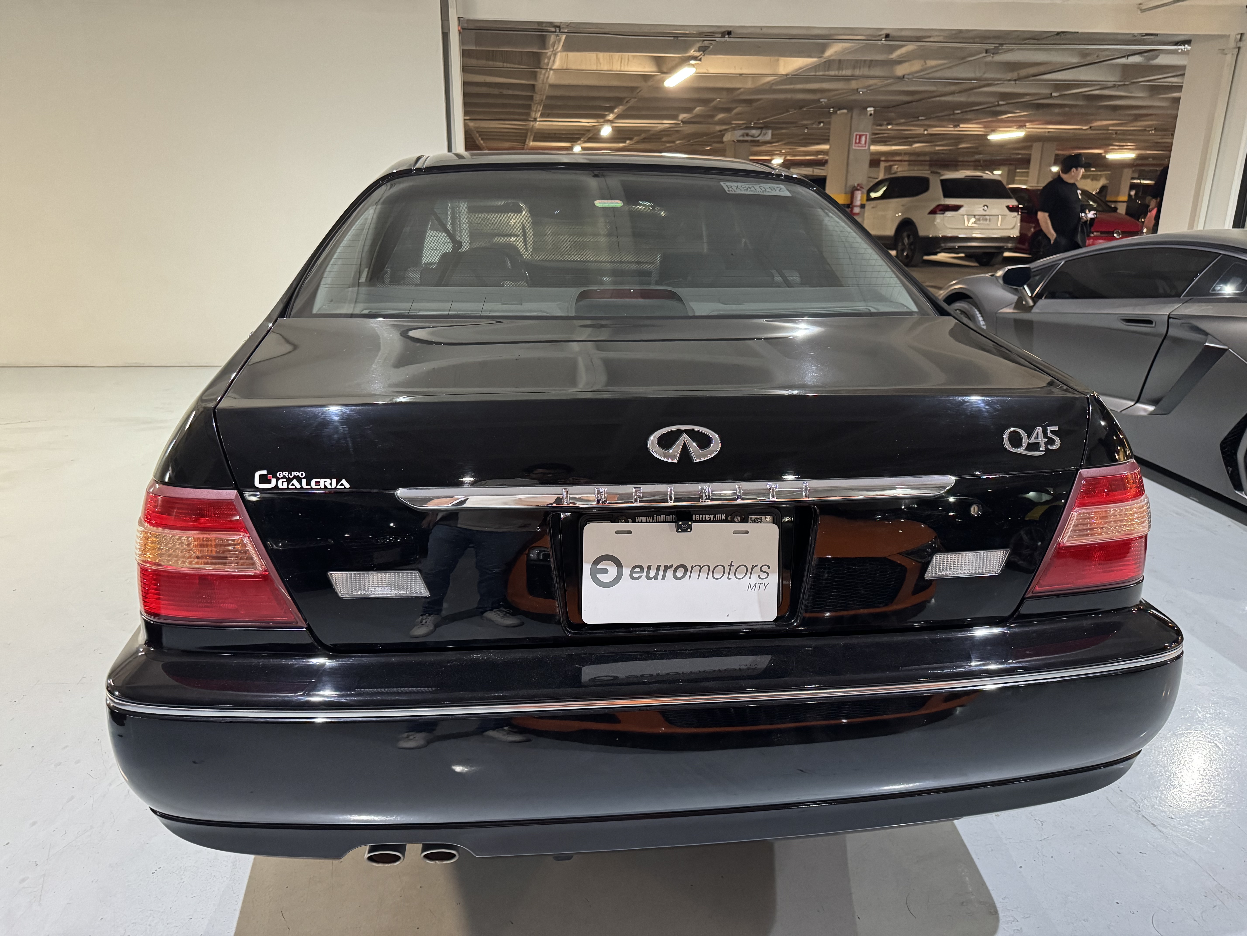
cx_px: 624
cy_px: 468
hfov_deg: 71.6
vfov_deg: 56.8
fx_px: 865
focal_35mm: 24
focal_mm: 6.76
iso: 800
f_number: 1.78
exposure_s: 1/40
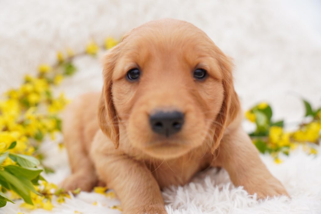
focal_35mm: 50
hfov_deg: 40.0
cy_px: 107
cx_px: 160
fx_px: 441
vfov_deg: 27.2
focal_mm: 33
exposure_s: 1/1000
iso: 125
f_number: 2.8
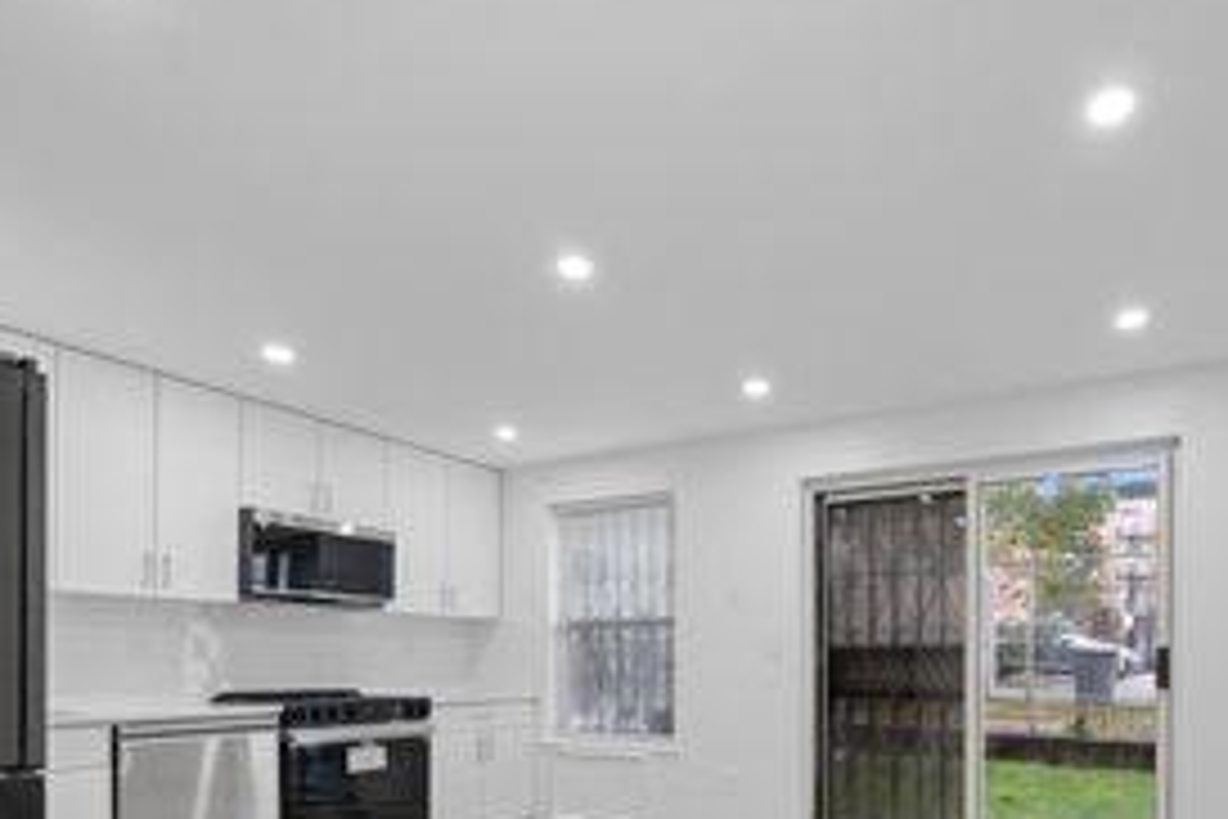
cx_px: 783
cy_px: 646
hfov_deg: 76.9
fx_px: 750
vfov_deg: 53.7
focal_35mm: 22
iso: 250
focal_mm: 12
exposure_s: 1/3
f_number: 8
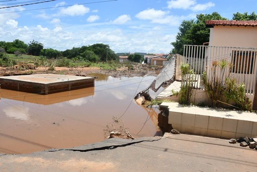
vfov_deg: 48.0
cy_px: 86
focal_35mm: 27
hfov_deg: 67.4
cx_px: 128
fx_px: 193
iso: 100
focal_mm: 18
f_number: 9
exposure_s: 1/320
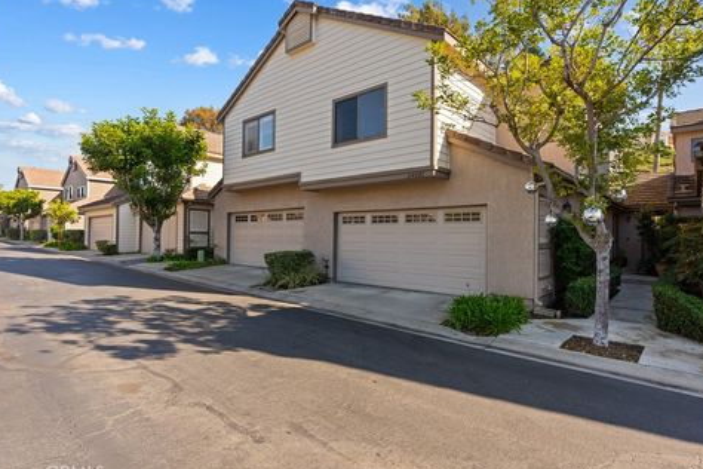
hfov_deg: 86.9
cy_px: 235
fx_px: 371
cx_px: 357
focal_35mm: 19
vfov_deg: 64.6
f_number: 4.5
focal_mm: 18
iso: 100
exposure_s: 1/250
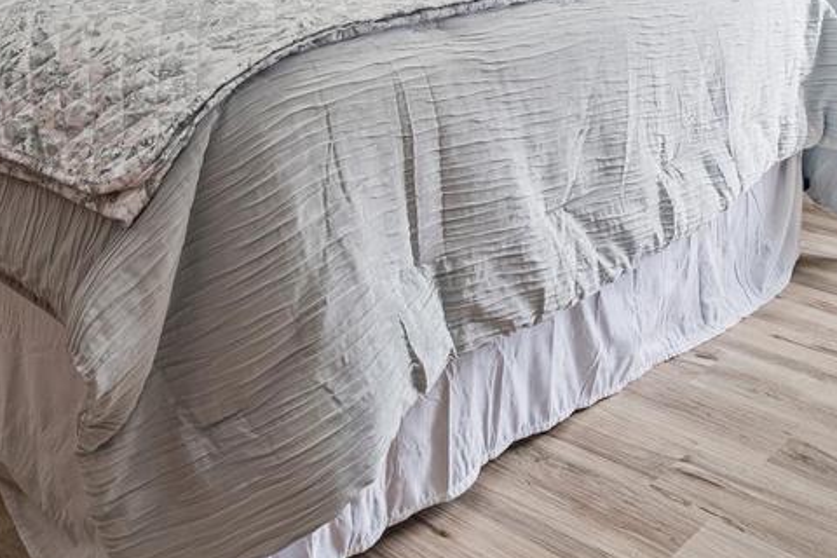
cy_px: -150
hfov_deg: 41.0
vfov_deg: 25.0
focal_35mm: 47
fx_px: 1098
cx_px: 251
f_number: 6.3
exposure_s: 1/1.67
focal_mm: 10.5
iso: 200
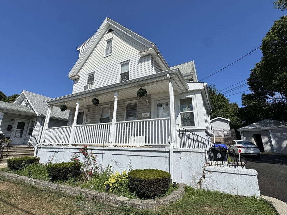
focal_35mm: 17
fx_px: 141
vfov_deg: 74.7
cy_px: 104
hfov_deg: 91.0
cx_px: 140
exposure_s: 1/3906
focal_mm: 2.22
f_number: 2.2
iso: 40
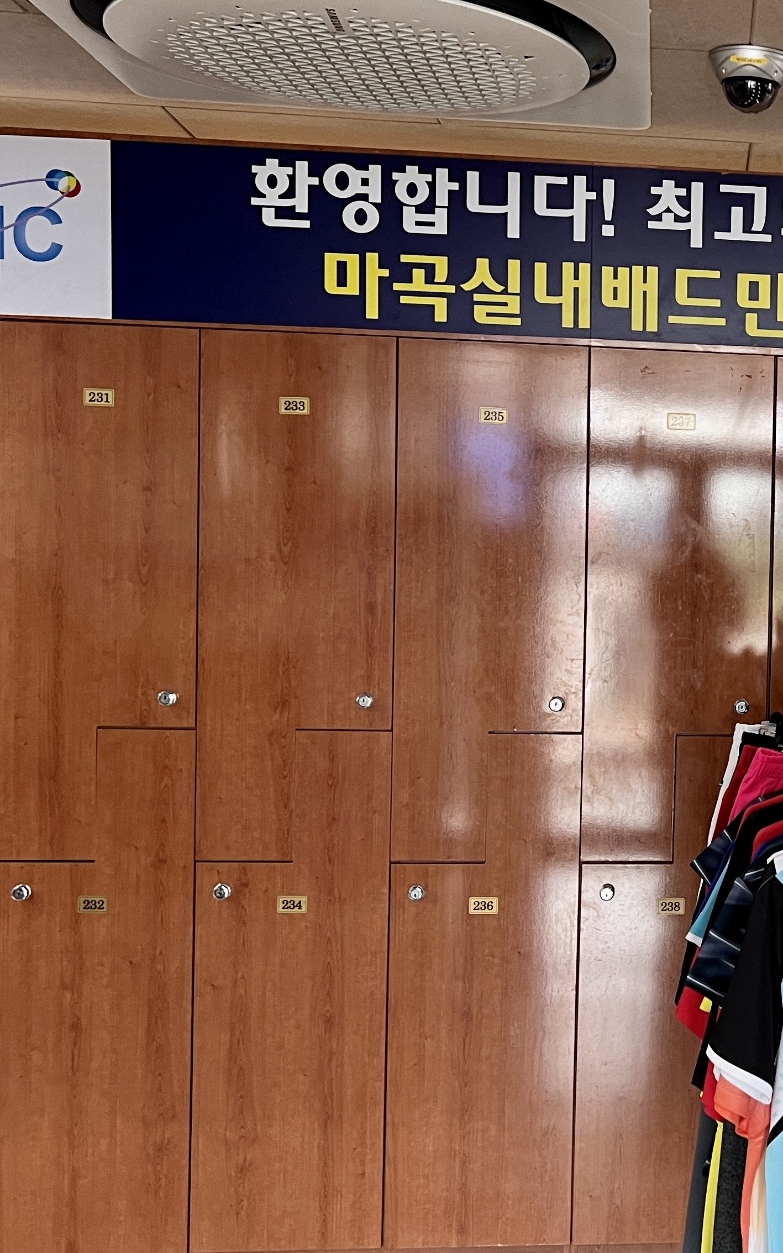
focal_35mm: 49
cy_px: 614
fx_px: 1673
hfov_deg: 24.5
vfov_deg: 41.1
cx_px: 871
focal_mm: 5.7
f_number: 1.5
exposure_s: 1/60
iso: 80
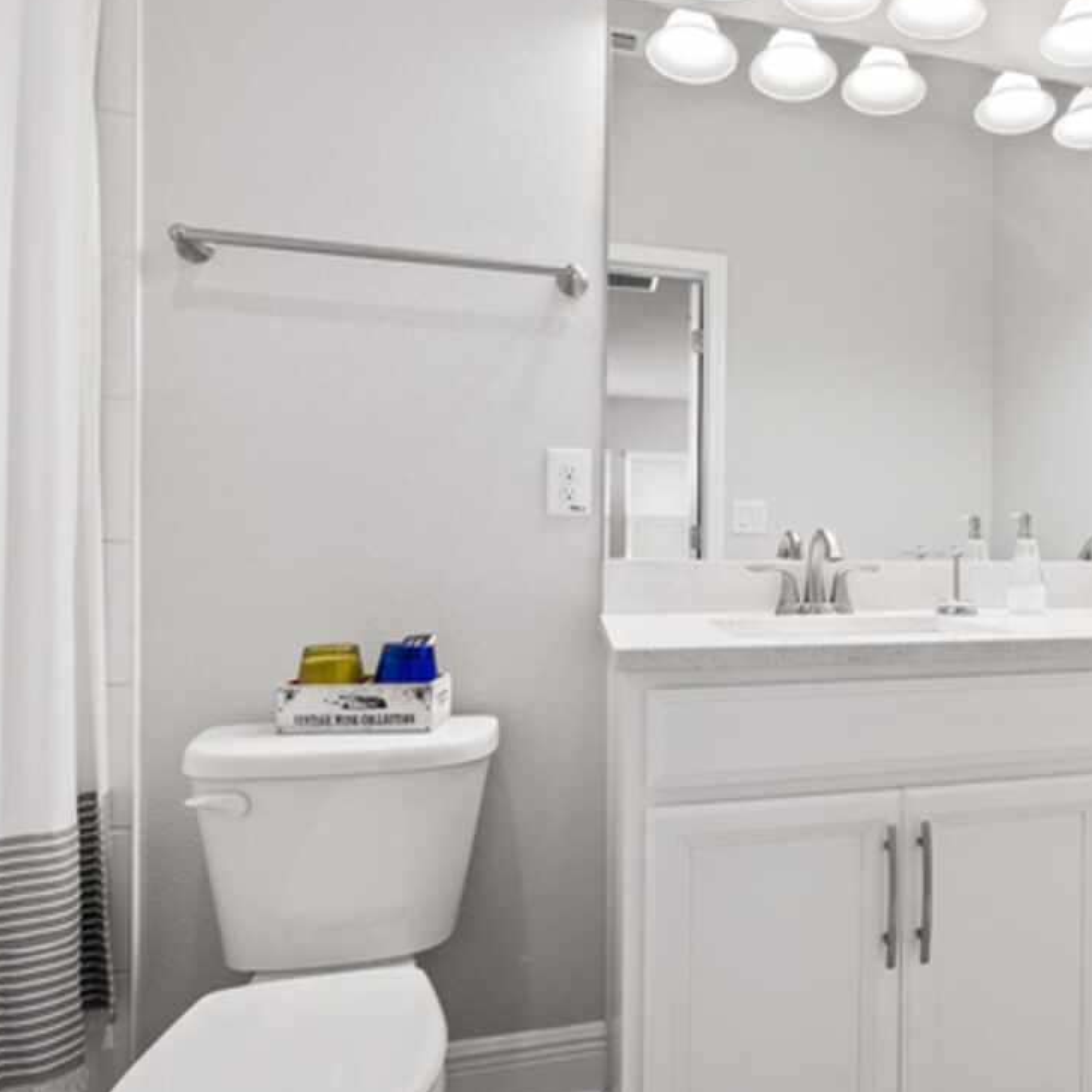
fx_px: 857
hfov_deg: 60.6
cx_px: 848
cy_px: 526
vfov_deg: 65.0
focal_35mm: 24
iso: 250
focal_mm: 16
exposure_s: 1/8
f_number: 9
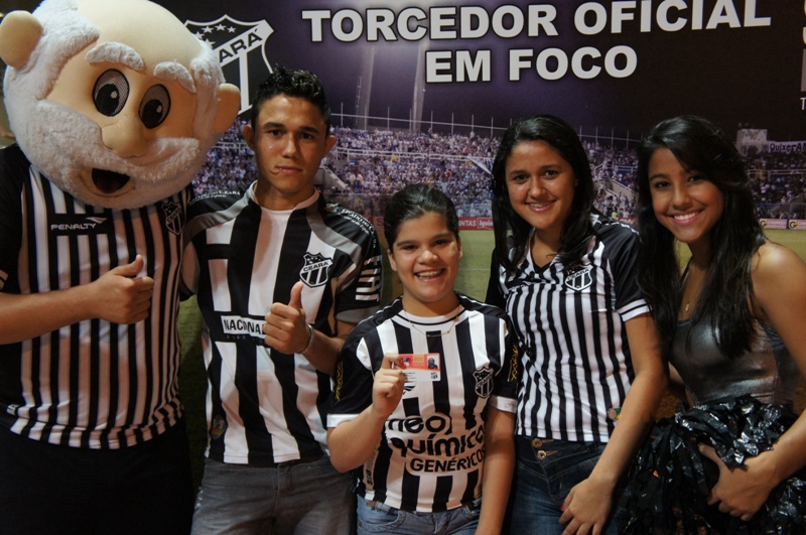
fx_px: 1107
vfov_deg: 27.2
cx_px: 403
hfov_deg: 40.0
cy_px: 268
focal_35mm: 50
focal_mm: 33
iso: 1600
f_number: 4.5
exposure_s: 1/30
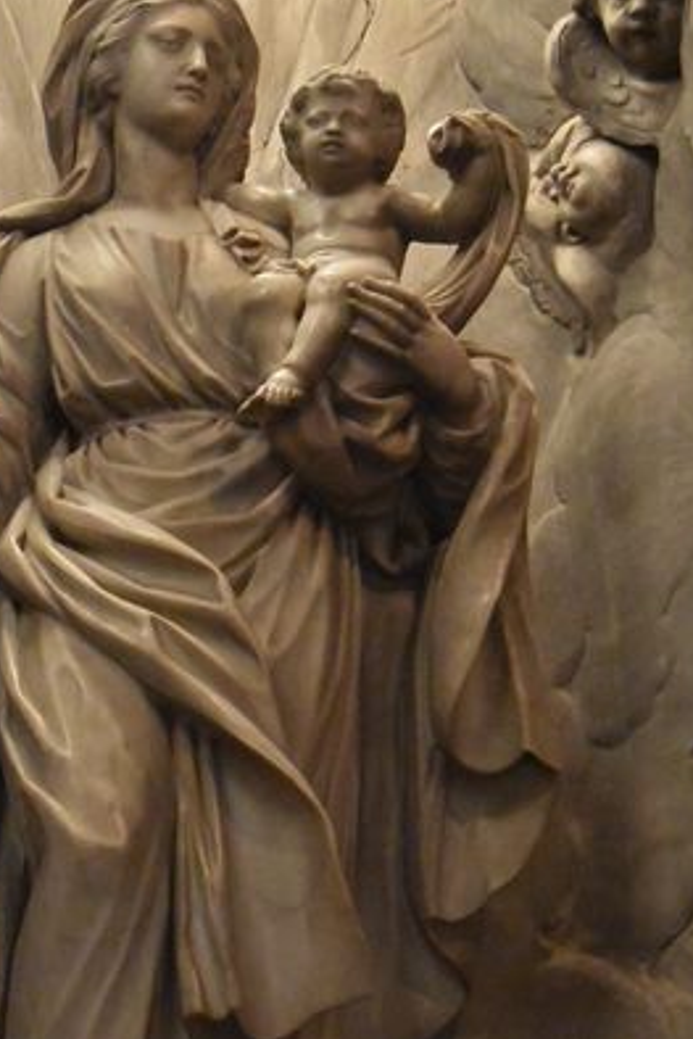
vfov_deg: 17.1
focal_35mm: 120
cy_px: 607
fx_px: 3458
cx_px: 154
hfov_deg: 11.4
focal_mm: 45
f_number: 5.3
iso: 9000
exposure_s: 1/60
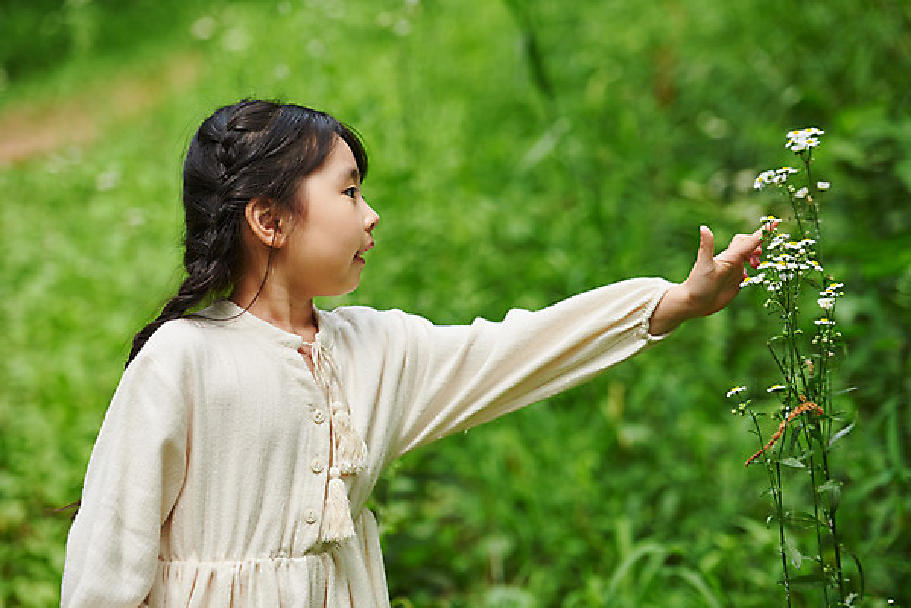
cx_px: 456
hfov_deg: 17.6
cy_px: 304
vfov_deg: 11.8
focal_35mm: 116
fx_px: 2937
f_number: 2.8
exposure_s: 1/2000
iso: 400
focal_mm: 116
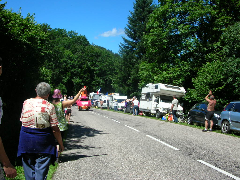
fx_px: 243
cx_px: 120
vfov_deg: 40.7
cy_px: 90
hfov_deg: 52.6
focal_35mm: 35
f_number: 5.6
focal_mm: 5.8
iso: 50
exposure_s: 1/276
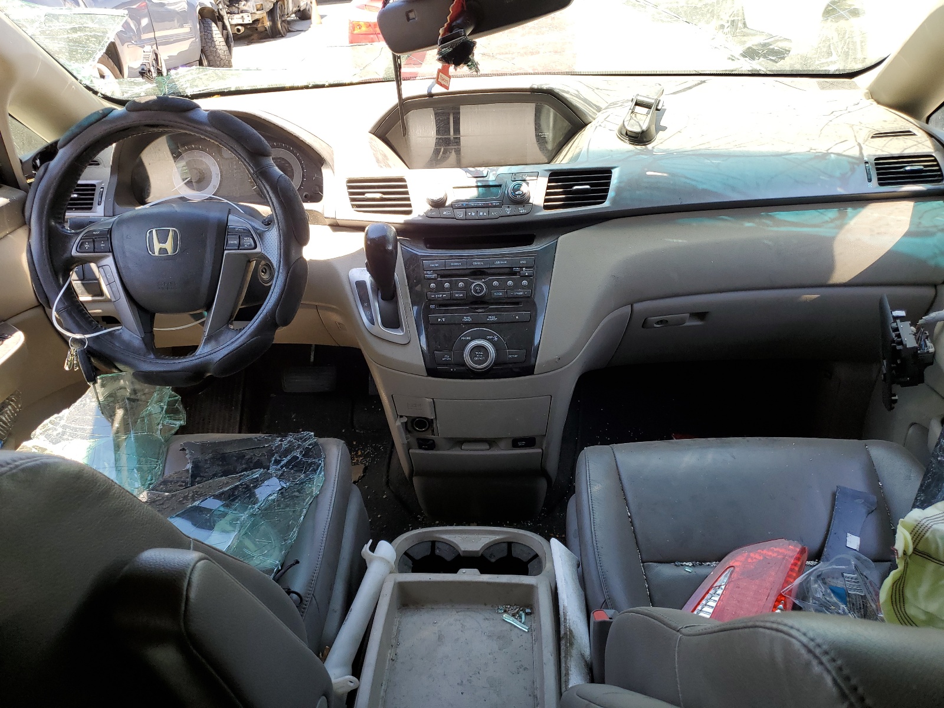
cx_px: 472
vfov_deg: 53.1
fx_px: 709
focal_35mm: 26
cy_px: 354
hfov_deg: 67.3
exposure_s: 1/238
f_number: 1.5
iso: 50
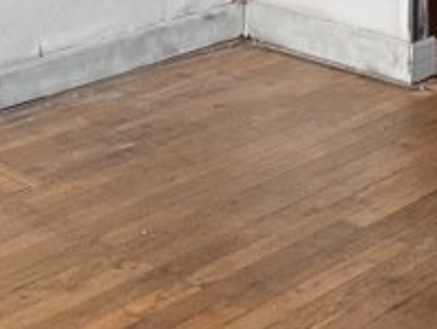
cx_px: 366
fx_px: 1327
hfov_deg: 18.5
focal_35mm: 105
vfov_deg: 12.7
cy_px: -287
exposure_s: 1/122
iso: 50
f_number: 1.6
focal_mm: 5.1
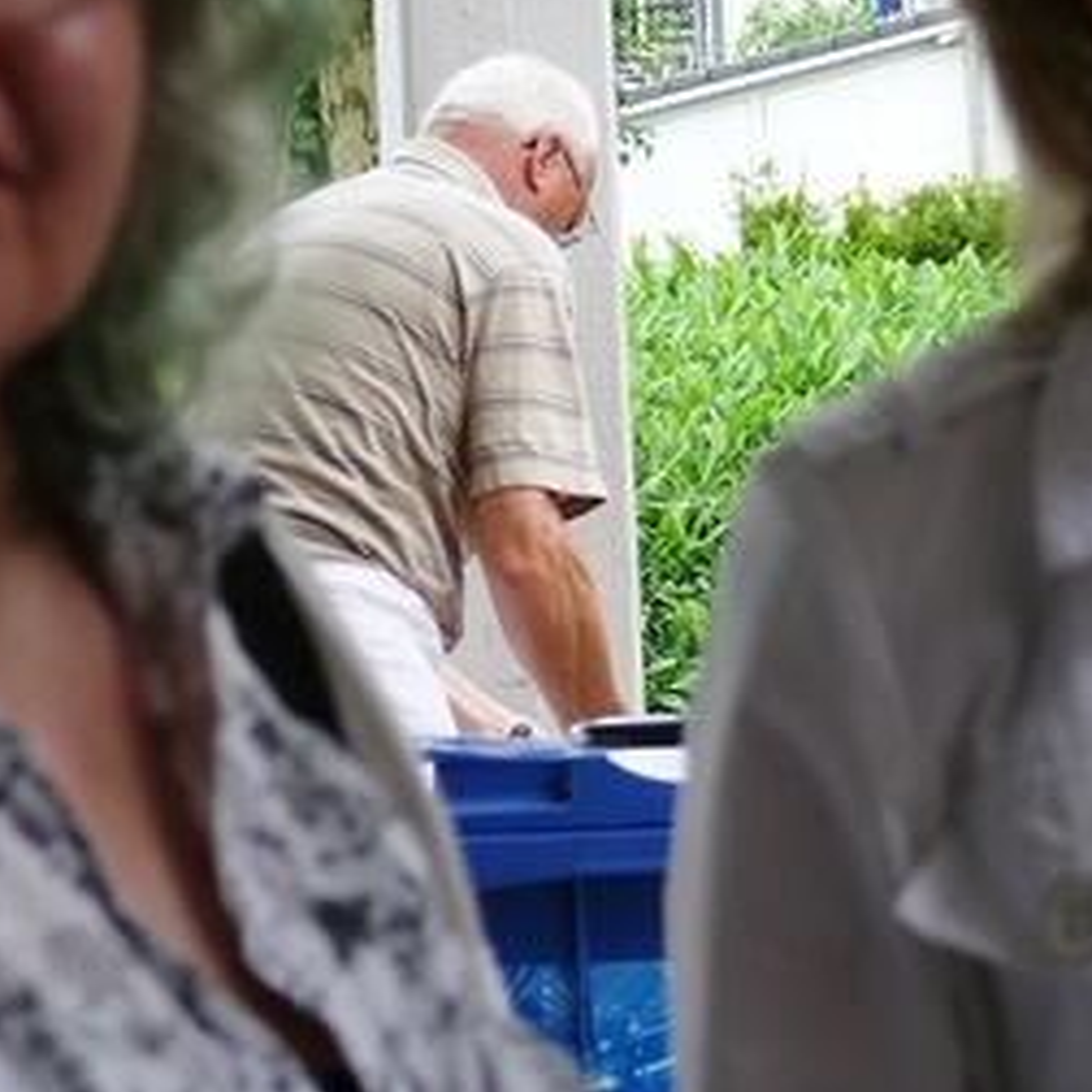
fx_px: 9279
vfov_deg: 6.7
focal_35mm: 260
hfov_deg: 6.7
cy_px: 104
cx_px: 572
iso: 100
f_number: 3.6
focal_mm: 24.6
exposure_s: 1/100
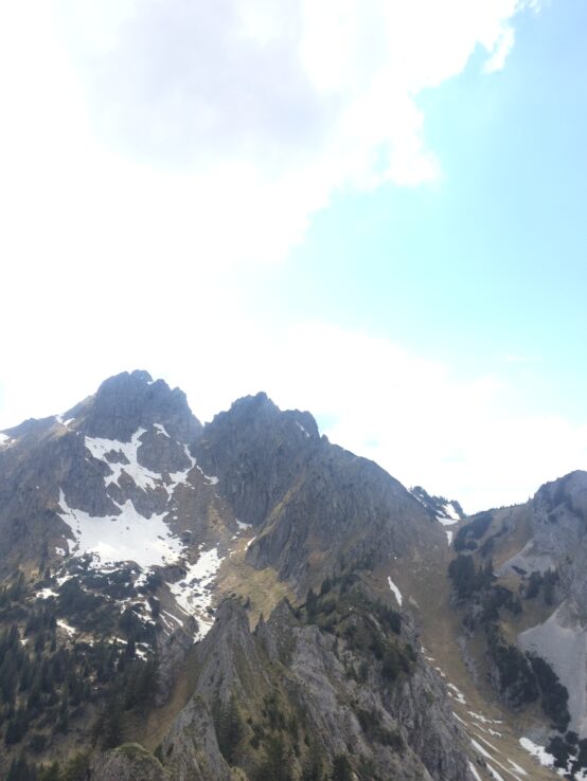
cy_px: 390
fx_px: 655
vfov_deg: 61.6
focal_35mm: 29
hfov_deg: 48.3
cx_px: 294
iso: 32
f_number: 2.2
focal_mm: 4.15
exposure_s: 1/1282
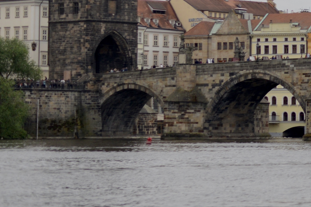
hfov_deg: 10.0
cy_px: 6
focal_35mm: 195
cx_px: 560
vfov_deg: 7.0
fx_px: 1685
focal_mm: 50
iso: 400
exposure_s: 1/4000
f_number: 2
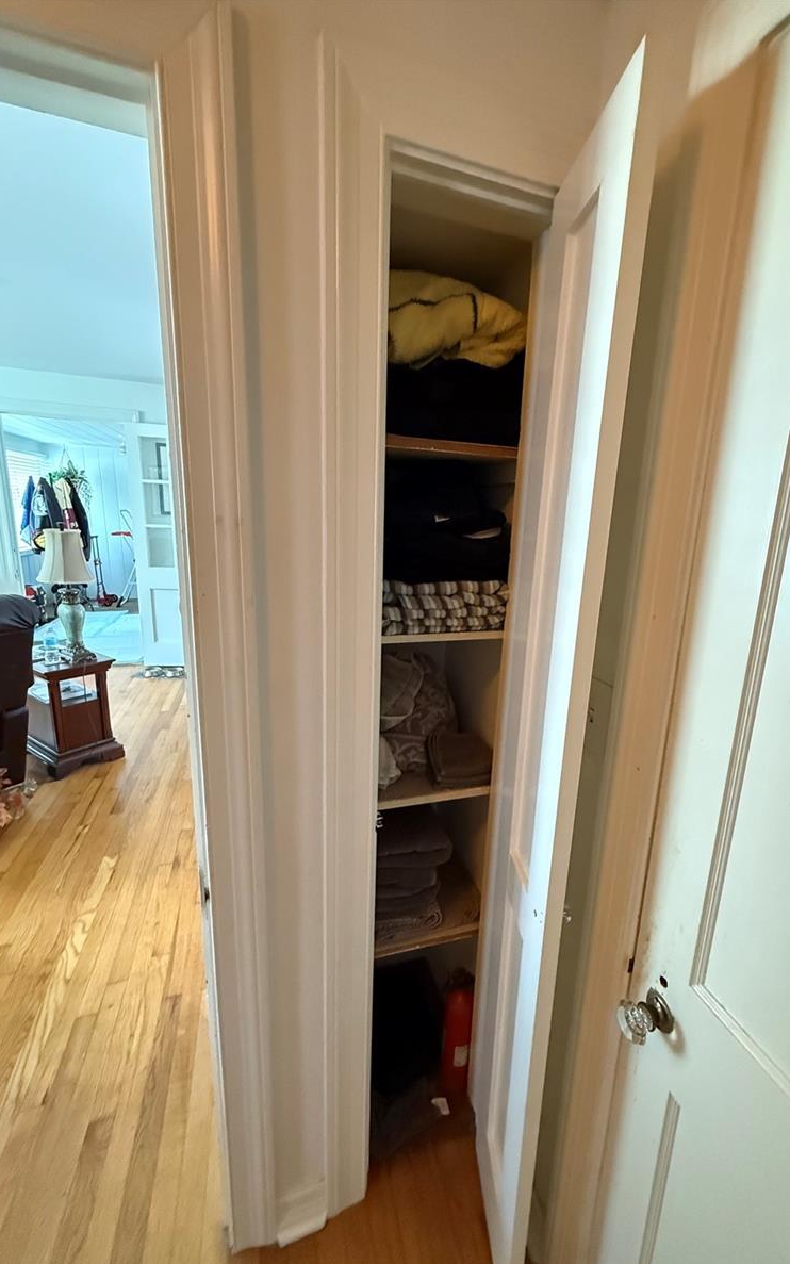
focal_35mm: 15
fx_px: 517
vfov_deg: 101.5
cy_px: 637
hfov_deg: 74.4
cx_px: 448
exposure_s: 1/40
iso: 1250
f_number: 2.2
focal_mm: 2.22
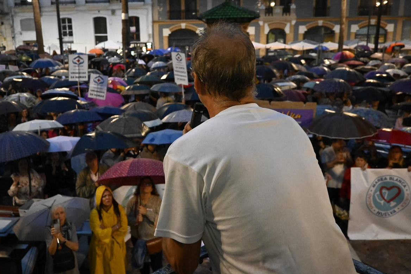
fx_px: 377
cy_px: 120
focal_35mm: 33
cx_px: 180
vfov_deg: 39.9
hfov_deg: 57.1
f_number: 3.5
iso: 6400
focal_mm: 16
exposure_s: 1/250
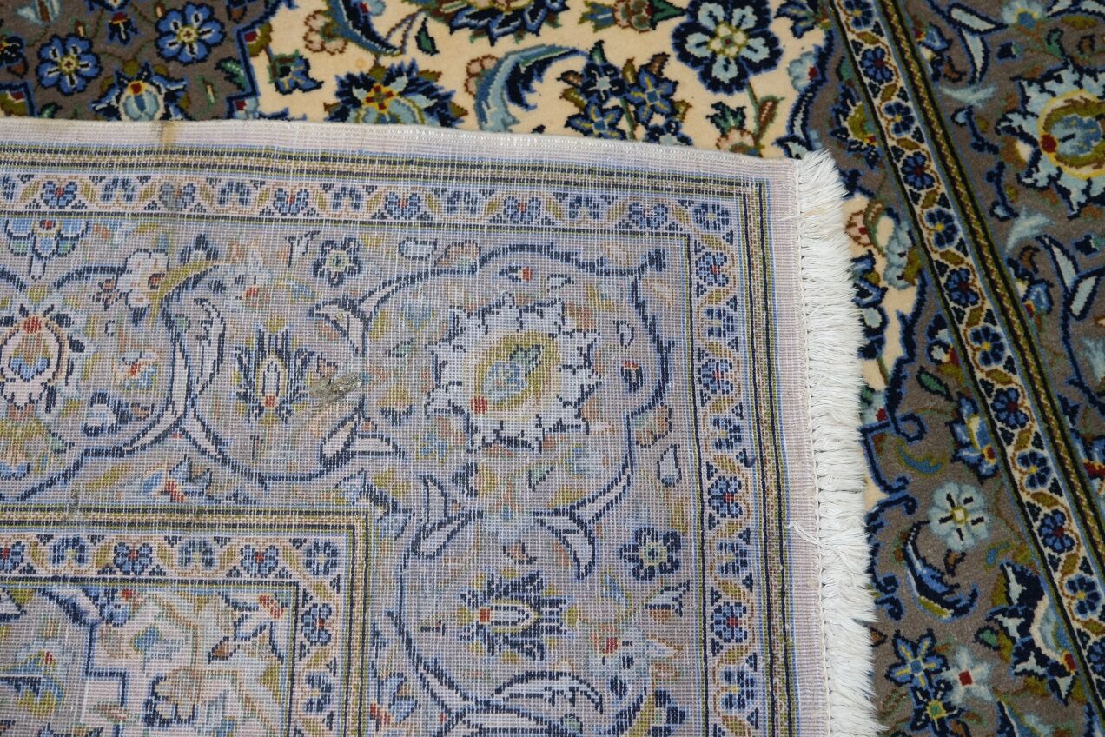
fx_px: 1258
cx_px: 552
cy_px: 368
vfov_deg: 32.6
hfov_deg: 47.4
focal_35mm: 41
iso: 1250
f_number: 4
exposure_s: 1/40
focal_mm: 27.5
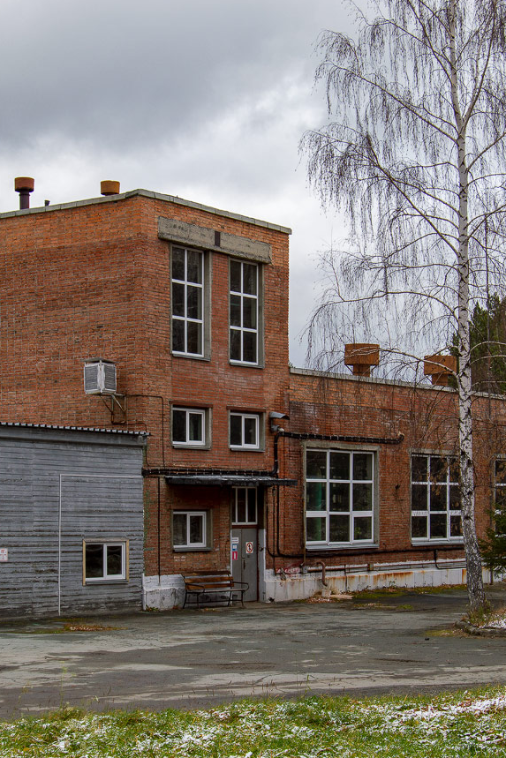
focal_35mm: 68
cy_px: 378
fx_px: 1433
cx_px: 229
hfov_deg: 20.0
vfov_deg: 29.7
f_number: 7.1
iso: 100
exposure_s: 1/200
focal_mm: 30
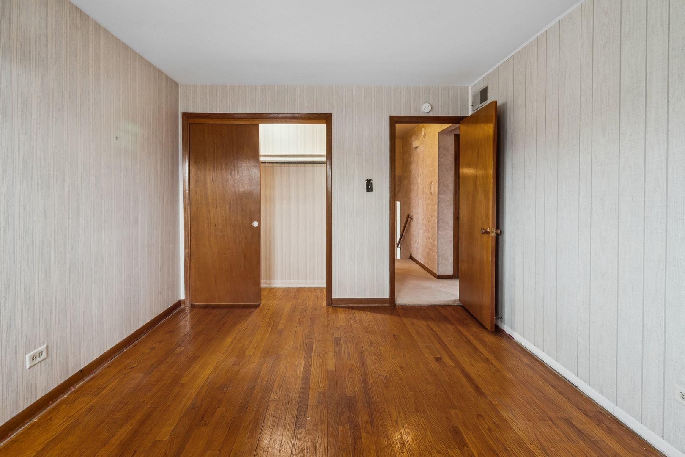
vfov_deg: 77.3
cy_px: 228
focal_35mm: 15
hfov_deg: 100.4
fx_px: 285
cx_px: 342
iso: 400
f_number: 8
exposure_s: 1/6
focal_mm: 10
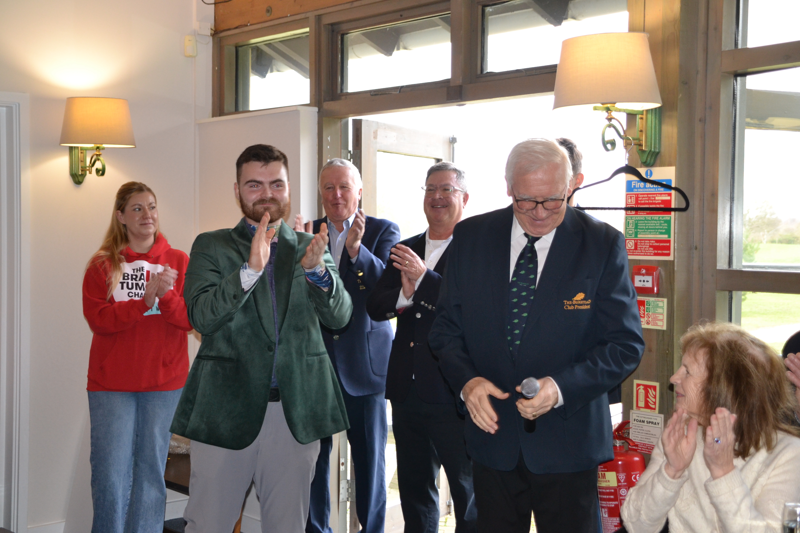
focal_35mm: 51
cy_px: 266
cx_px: 400
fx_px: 1133
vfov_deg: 26.5
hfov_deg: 38.9
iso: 900
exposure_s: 1/60
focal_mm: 34
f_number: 4.5
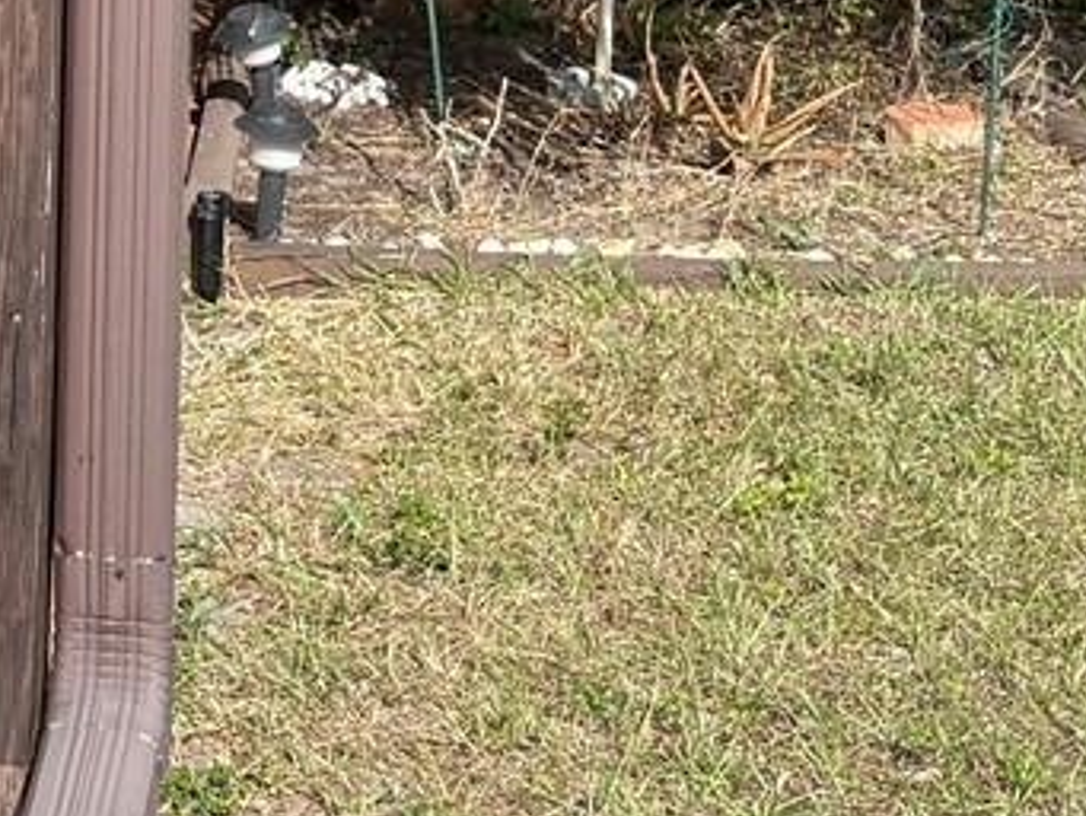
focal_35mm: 122
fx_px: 3829
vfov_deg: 11.6
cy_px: -418
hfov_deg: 15.1
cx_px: -465
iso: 50
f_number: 1.6
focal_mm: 5.96
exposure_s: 1/1217
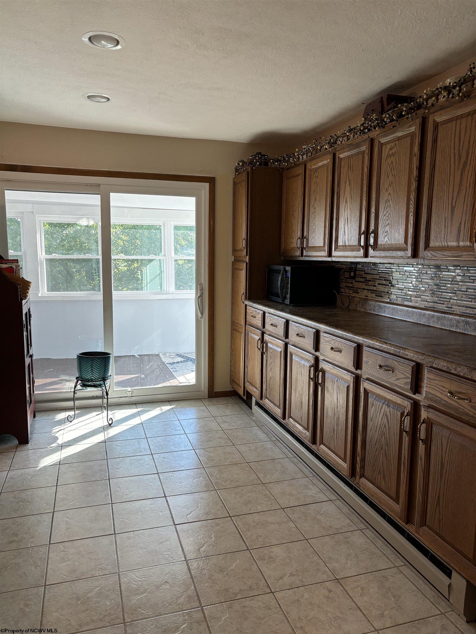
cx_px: 238
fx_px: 477
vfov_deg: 67.3
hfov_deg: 53.1
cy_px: 317
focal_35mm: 26
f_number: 1.6
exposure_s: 1/120
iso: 100
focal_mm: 5.96
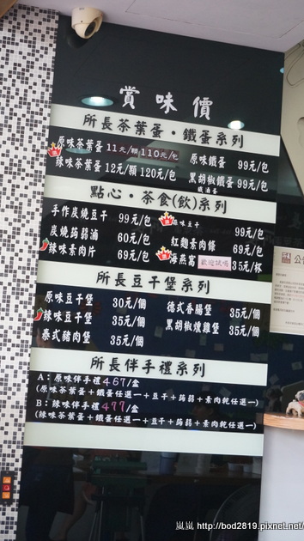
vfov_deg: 31.4
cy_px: 268
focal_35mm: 67
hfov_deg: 18.0
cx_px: 154
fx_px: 961
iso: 1600
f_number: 5.6
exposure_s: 1/160
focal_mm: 42
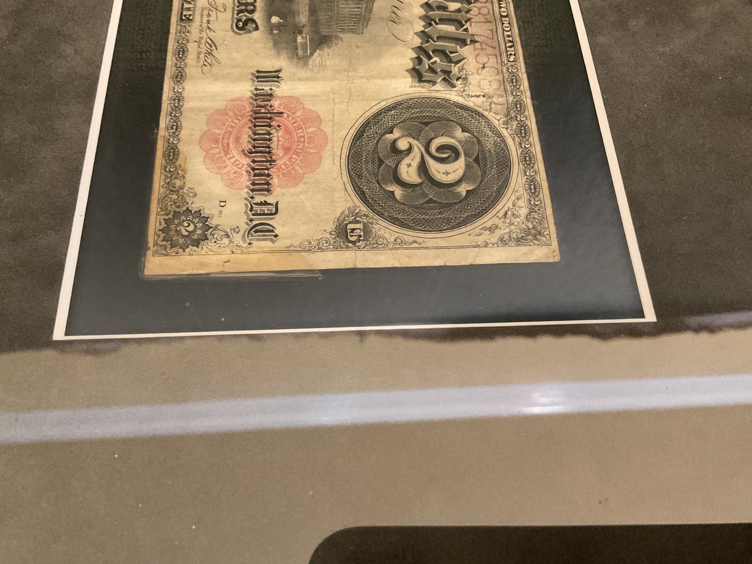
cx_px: 376
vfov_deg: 48.2
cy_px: 282
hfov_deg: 61.7
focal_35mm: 29
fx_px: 630
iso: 400
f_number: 1.8
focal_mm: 3
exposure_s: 1/30
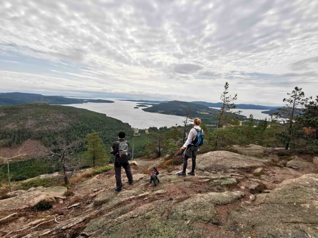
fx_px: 147
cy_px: 119
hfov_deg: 94.5
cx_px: 159
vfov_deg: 78.1
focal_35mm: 16
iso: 50
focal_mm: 2.35
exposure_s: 1/1992
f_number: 2.2
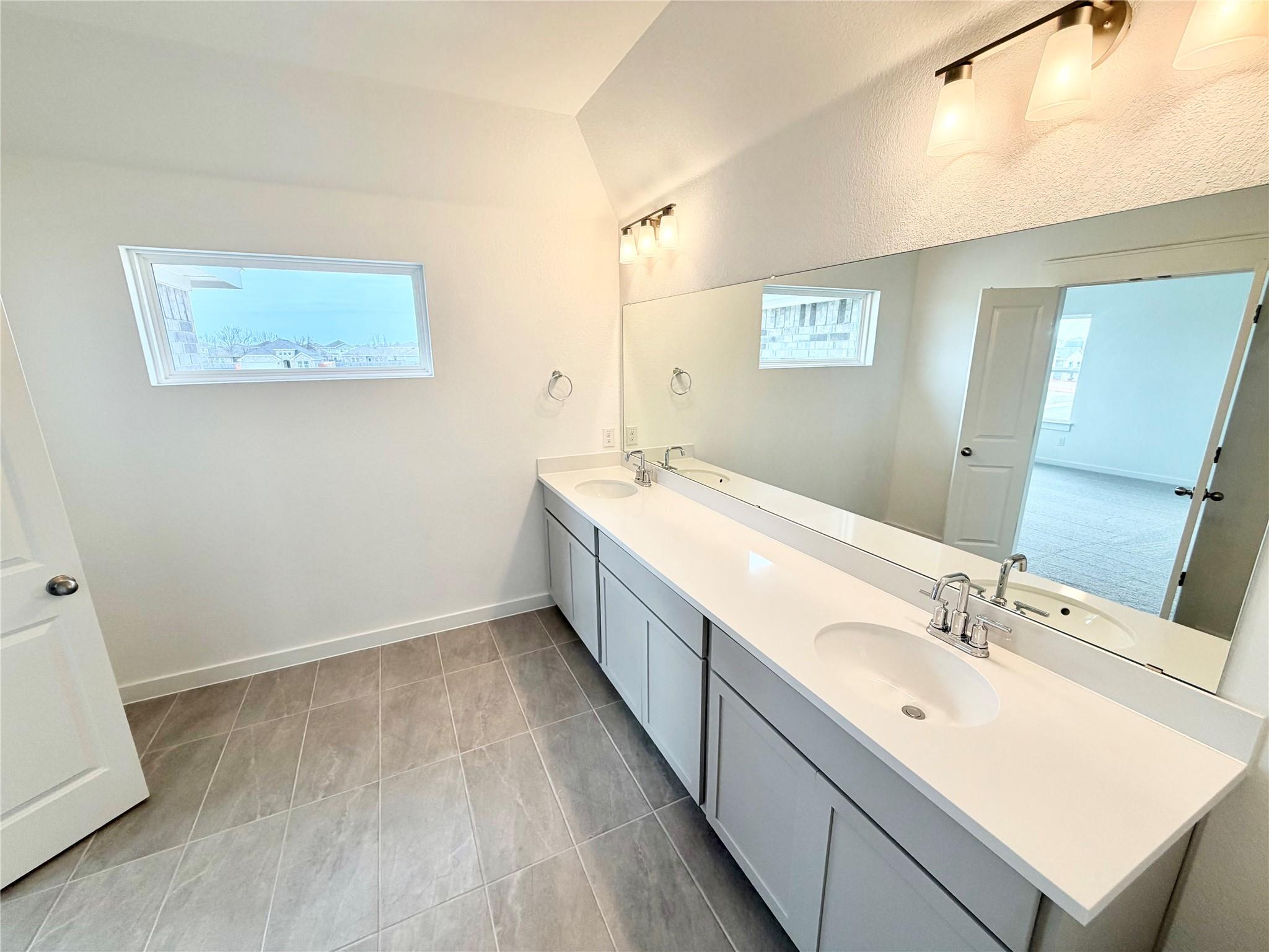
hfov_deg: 102.1
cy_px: 476
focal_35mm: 14
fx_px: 513
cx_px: 634
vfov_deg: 85.7
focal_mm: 2.22
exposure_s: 1/127
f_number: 2.2
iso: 64
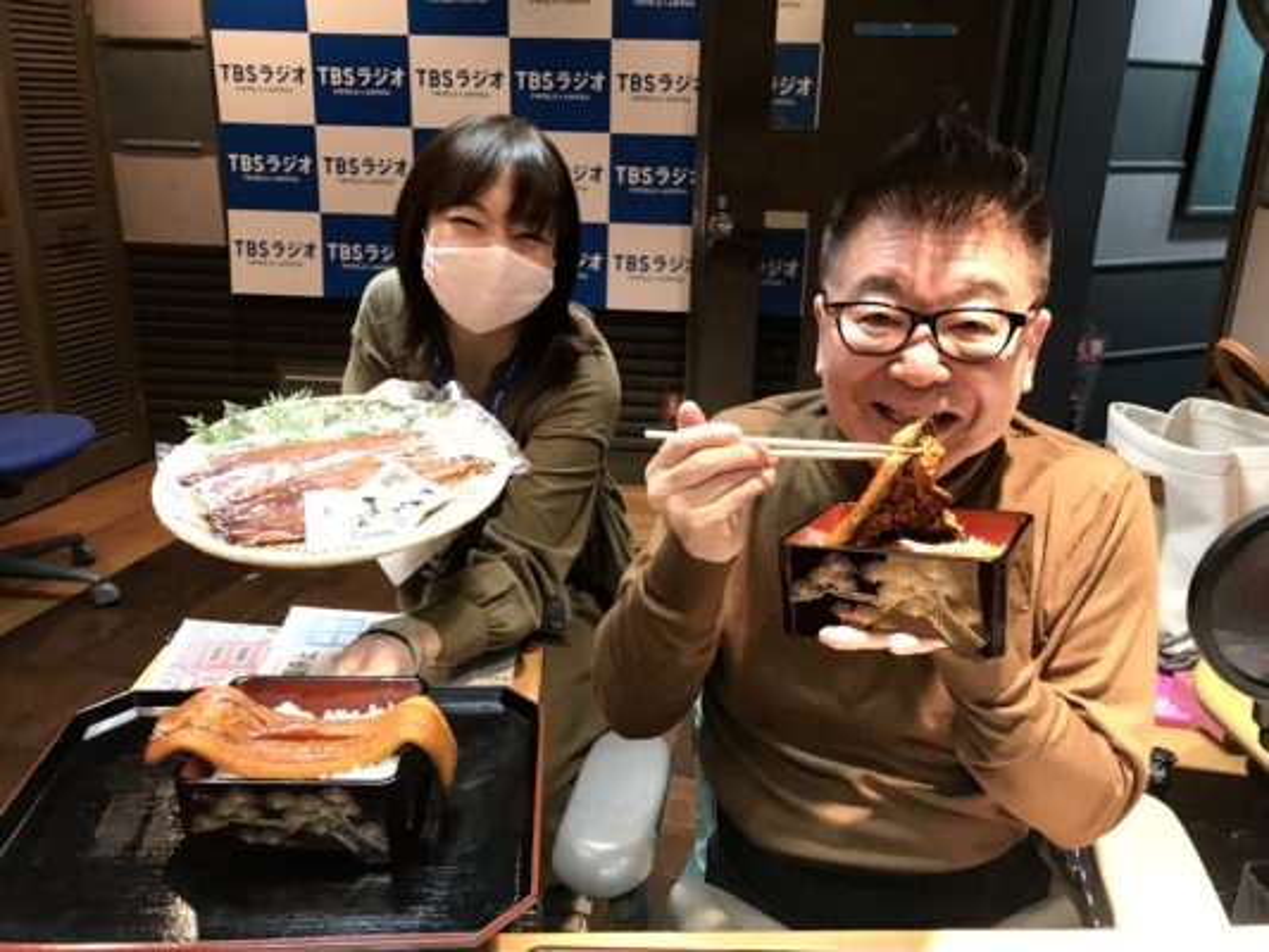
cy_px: 476
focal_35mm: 28
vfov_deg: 49.8
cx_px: 634
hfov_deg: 63.4
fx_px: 1027
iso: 80
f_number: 1.8
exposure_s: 1/17
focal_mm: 3.99
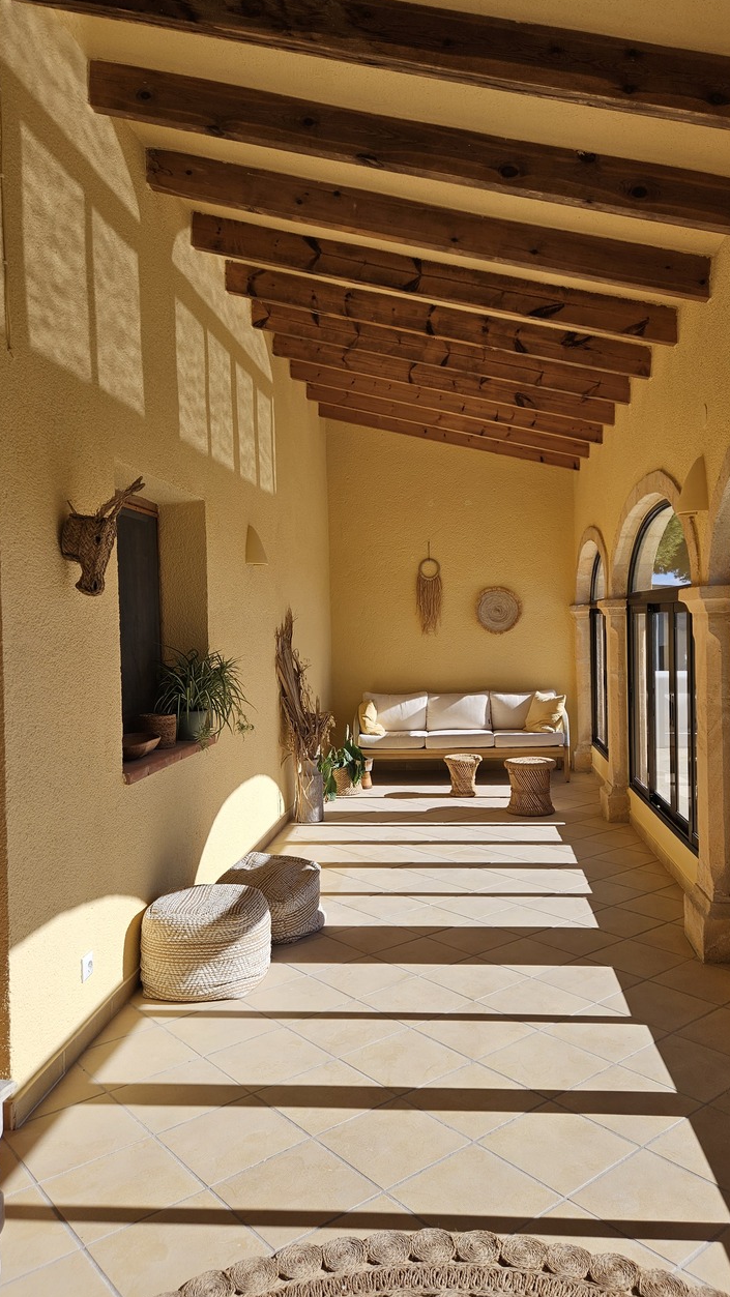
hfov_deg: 44.3
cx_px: 416
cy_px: 649
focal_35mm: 26
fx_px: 895
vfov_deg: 71.9
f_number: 1.8
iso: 25
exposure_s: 1/1834
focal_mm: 5.4
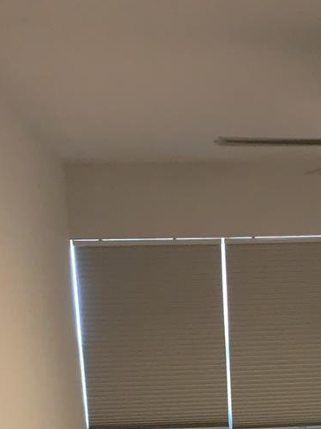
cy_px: 488
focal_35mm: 63
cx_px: 263
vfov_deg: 27.7
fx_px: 779
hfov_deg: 22.9
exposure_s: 1/60
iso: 320
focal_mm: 4.25
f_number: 1.8
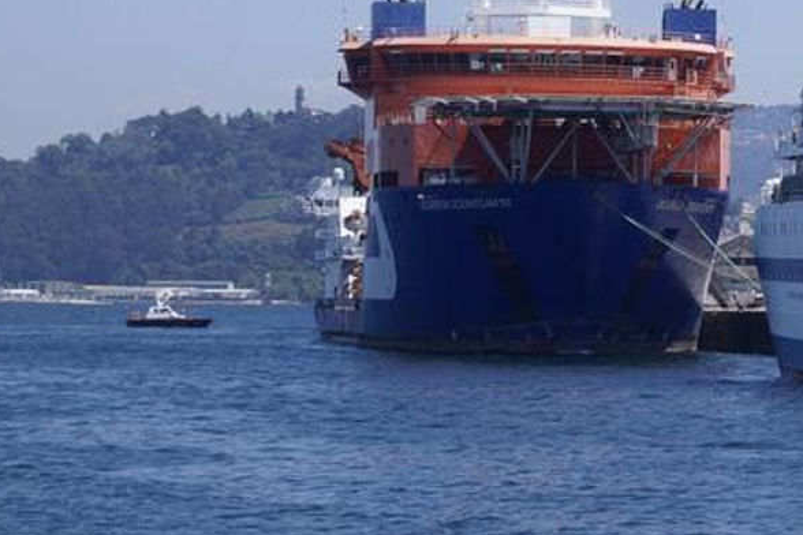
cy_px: 307
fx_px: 4550
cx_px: 1067
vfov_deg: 6.7
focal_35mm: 204
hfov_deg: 9.9
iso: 100
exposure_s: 1/250
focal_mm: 50
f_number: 8
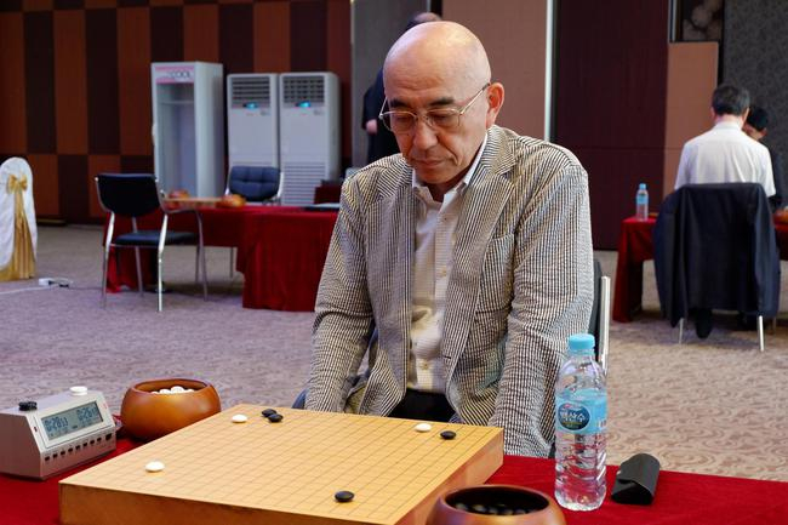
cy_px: 262
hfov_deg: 38.9
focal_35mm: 51
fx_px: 1116
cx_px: 394
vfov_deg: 26.5
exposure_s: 1/70
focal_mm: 34
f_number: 5
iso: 1600
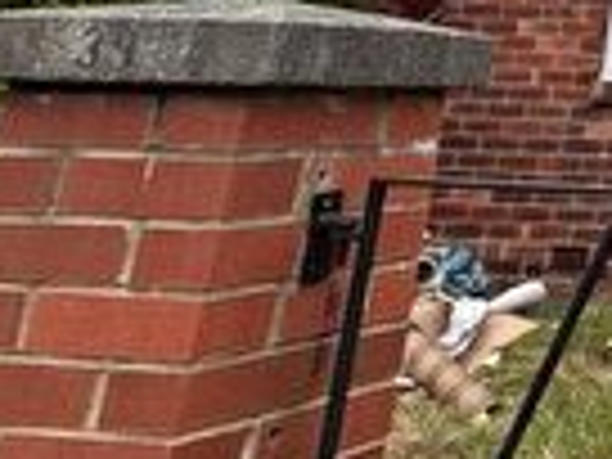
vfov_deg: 18.0
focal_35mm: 72
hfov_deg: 18.5
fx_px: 1273
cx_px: 1202
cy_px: -245
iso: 50
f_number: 2.2
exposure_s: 1/99
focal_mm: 2.22
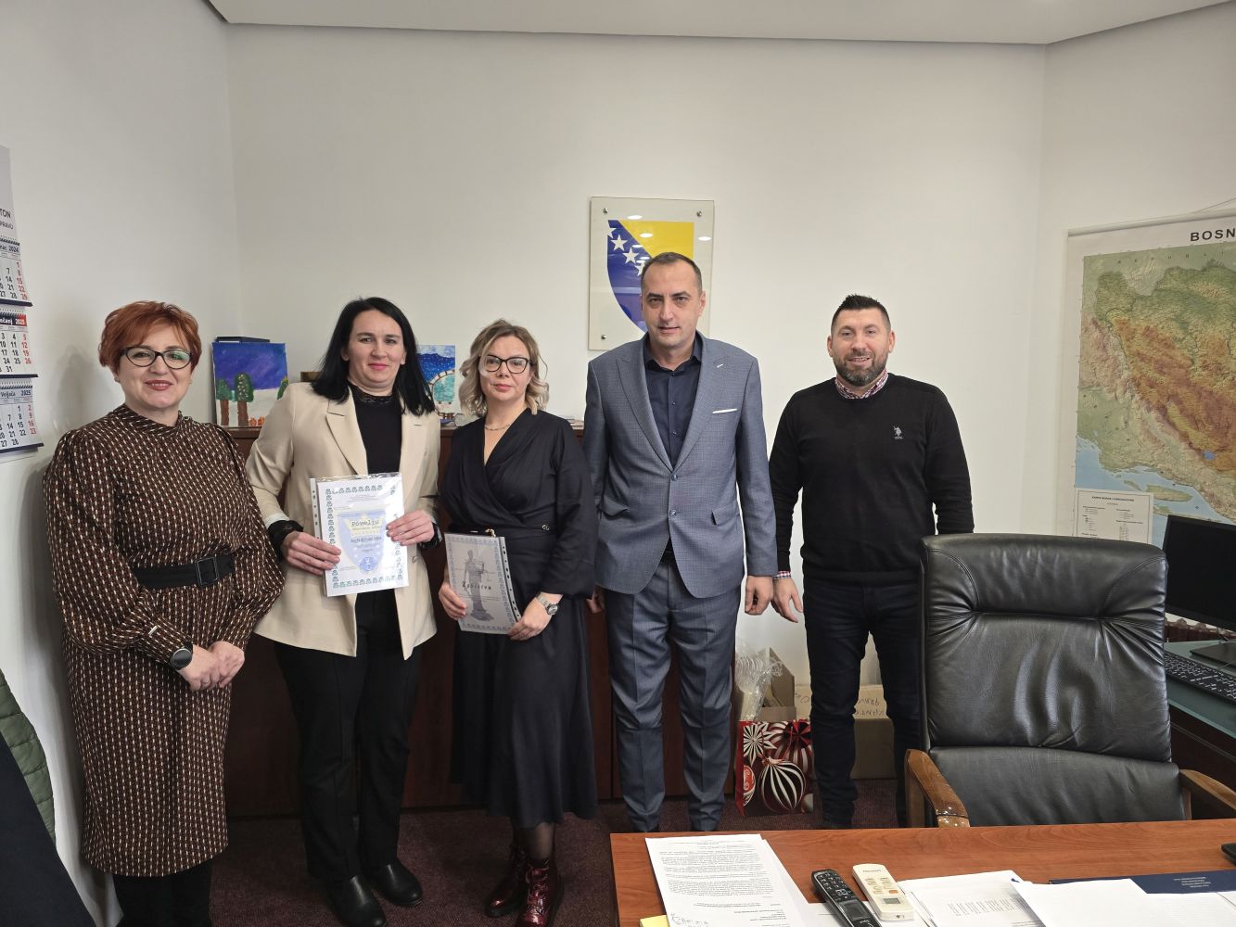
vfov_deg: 58.9
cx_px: 618
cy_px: 464
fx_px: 821
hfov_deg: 73.9
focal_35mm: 23
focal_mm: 6.3
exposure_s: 1/100
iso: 500
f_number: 1.7
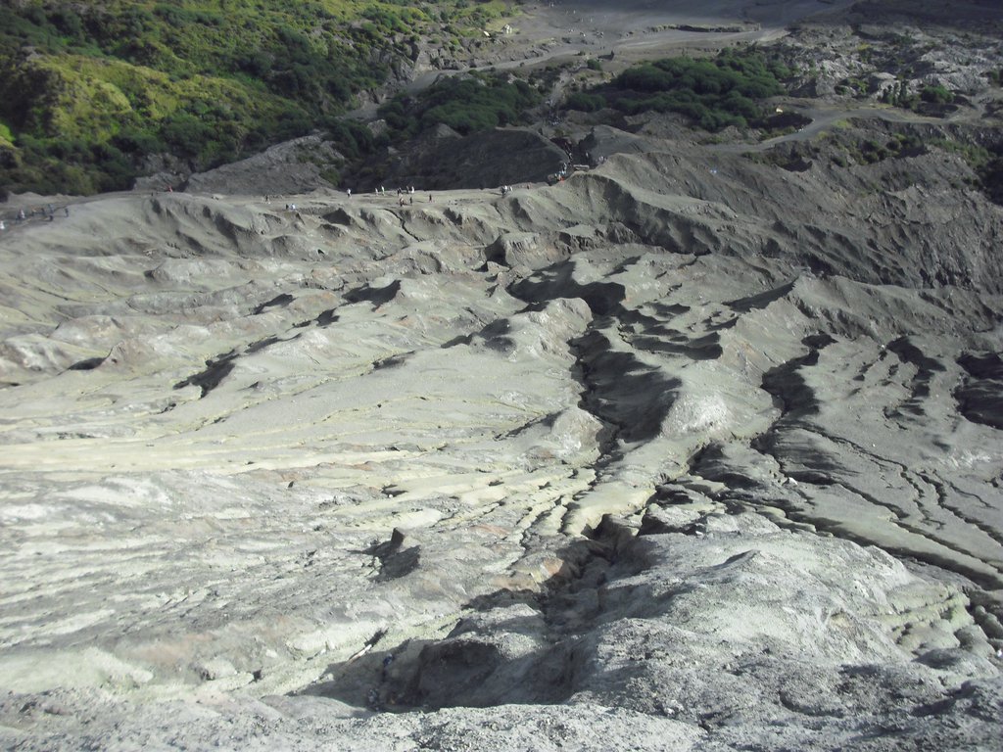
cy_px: 376
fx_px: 1101
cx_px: 502
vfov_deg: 37.7
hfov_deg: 49.0
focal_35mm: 38
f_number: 8
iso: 100
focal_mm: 6.2
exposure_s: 1/160
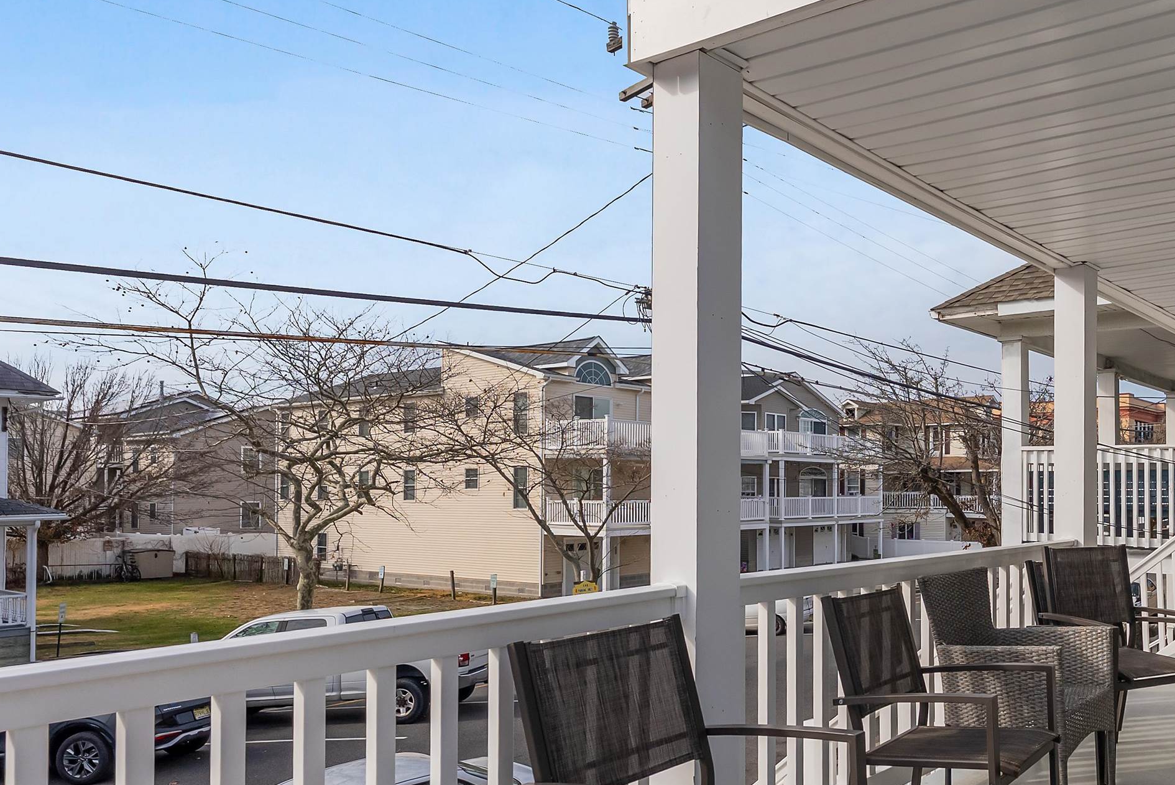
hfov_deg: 60.9
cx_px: 945
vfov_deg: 47.0
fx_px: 897
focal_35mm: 27
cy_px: 471
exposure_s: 1/1600
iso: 640
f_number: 7.1
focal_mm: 16.9
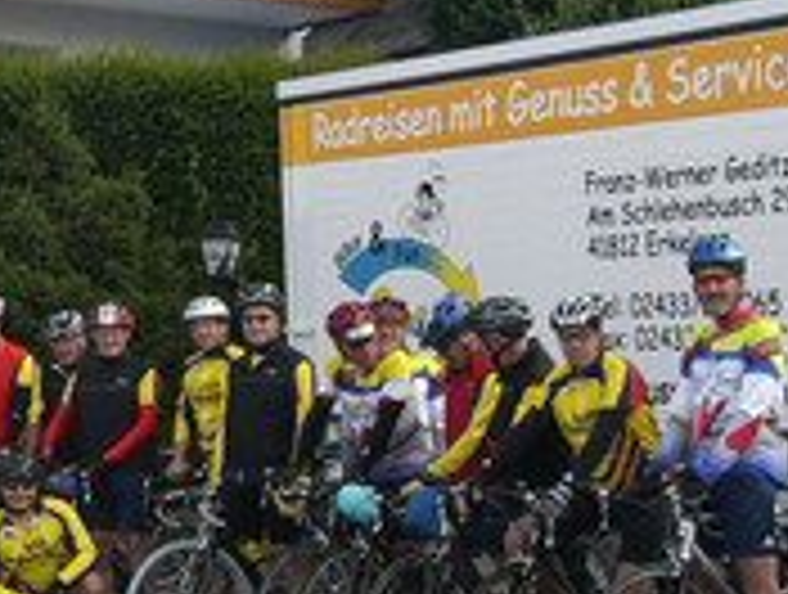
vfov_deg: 14.2
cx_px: 122
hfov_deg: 18.6
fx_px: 2372
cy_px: 162
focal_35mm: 104
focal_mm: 6.3
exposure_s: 1/250
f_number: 4.4
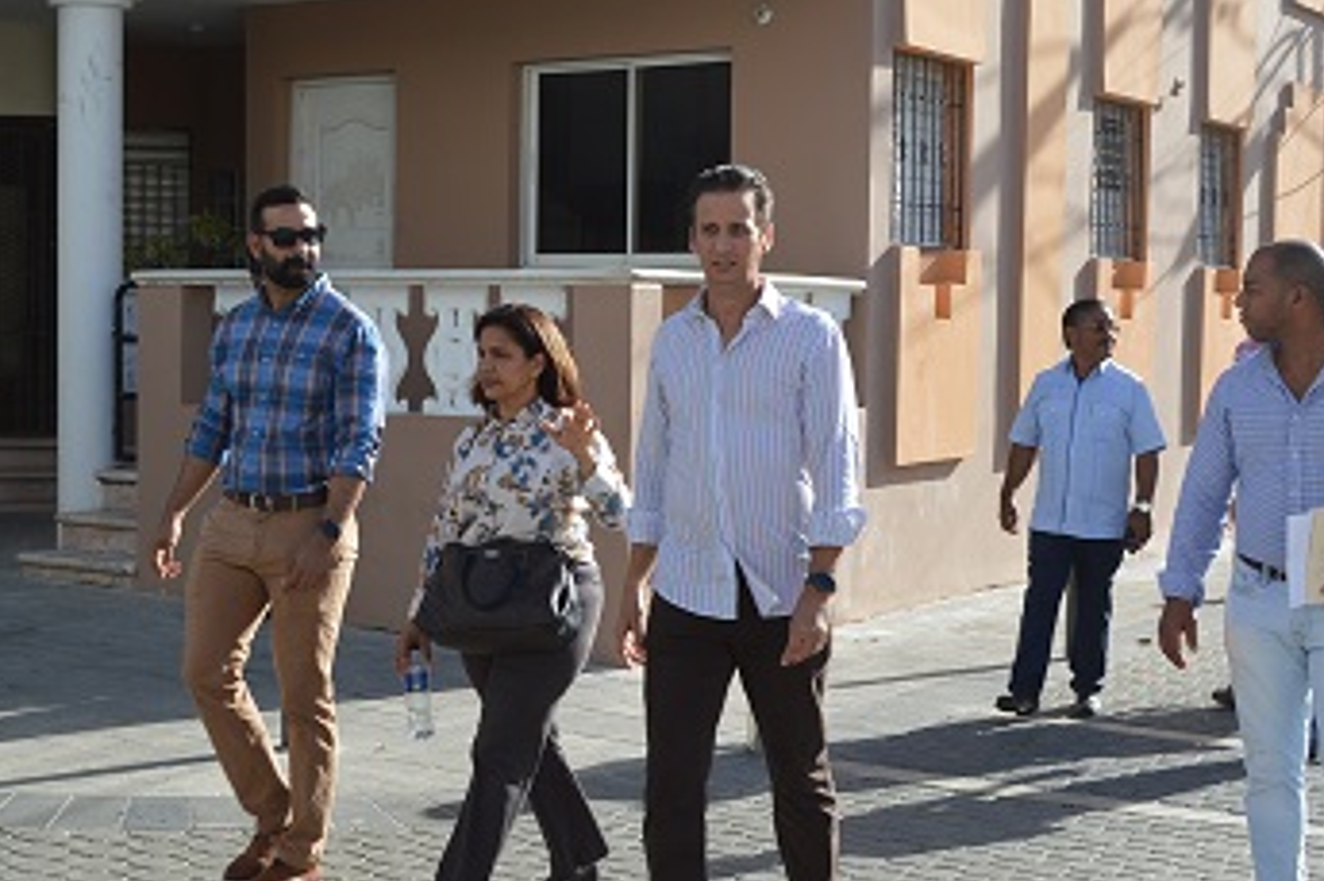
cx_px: 562
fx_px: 2316
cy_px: 431
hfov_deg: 31.9
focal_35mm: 63
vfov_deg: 21.5
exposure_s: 1/200
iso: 100
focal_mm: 24
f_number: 7.1
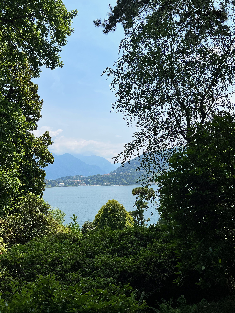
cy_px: 156
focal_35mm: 26
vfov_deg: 67.3
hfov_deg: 53.1
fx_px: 235
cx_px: 118
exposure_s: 1/5882
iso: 50
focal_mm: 5.7
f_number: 1.5
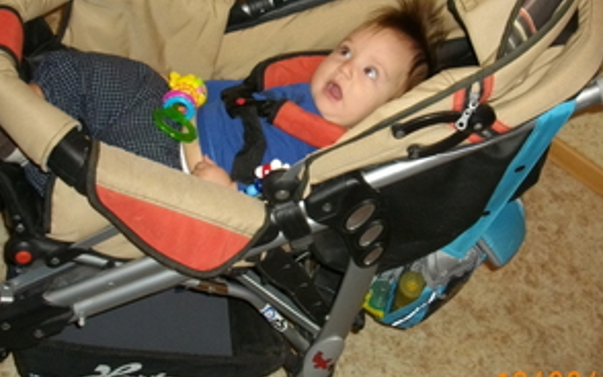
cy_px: 98
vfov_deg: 21.5
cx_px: 304
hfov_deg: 34.0
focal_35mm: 60
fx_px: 986
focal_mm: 6.2
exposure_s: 1/50
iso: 200
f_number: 2.8
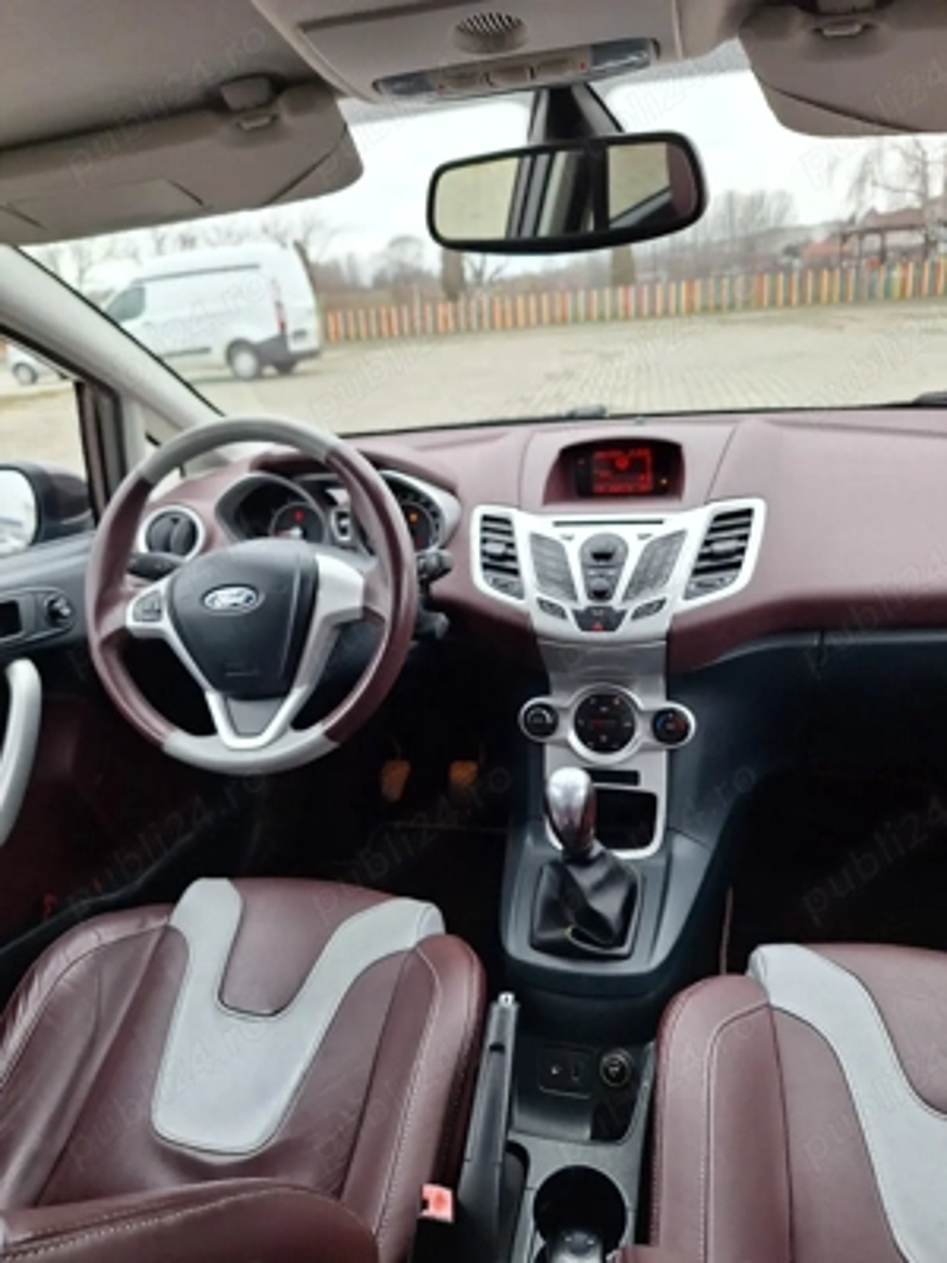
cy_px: 632
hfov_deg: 58.9
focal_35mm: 23
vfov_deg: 73.9
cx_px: 474
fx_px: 839
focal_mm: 5.54
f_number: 1.8
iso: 40
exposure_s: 1/185
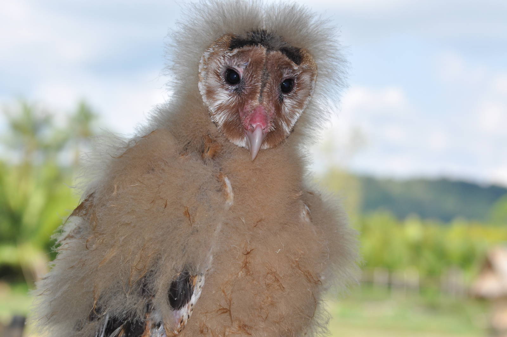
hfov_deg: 15.9
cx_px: 254
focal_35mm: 129
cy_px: 168
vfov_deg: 10.6
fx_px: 1815
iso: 200
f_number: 10
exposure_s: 1/200
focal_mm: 86
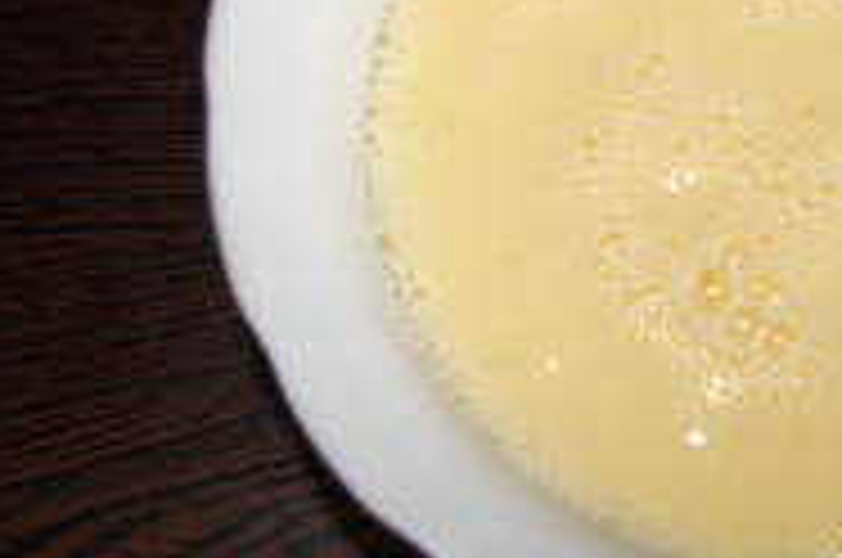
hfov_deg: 23.5
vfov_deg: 16.2
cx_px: 819
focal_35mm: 83
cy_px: 117
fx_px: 1943
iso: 200
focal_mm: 23
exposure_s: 1/40
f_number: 4
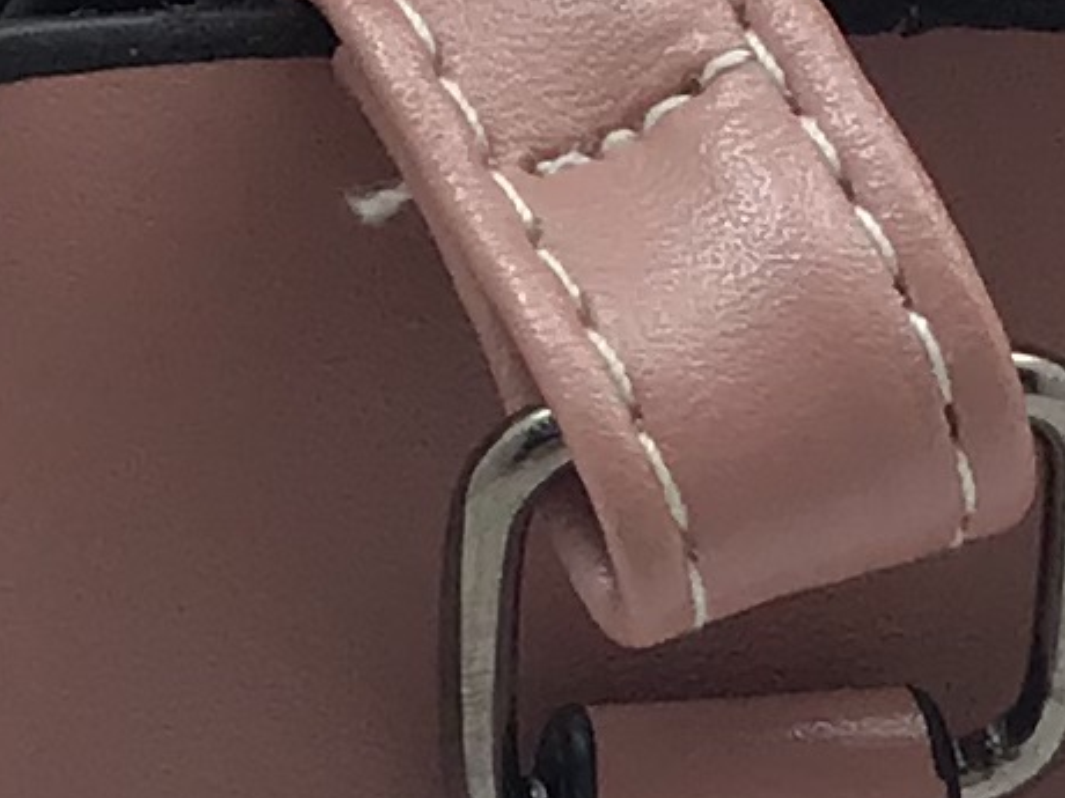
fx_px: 6769
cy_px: 1589
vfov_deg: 6.6
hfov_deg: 9.0
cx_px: 607
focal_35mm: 220
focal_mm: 3.3
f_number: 2.4
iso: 32
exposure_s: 1/100
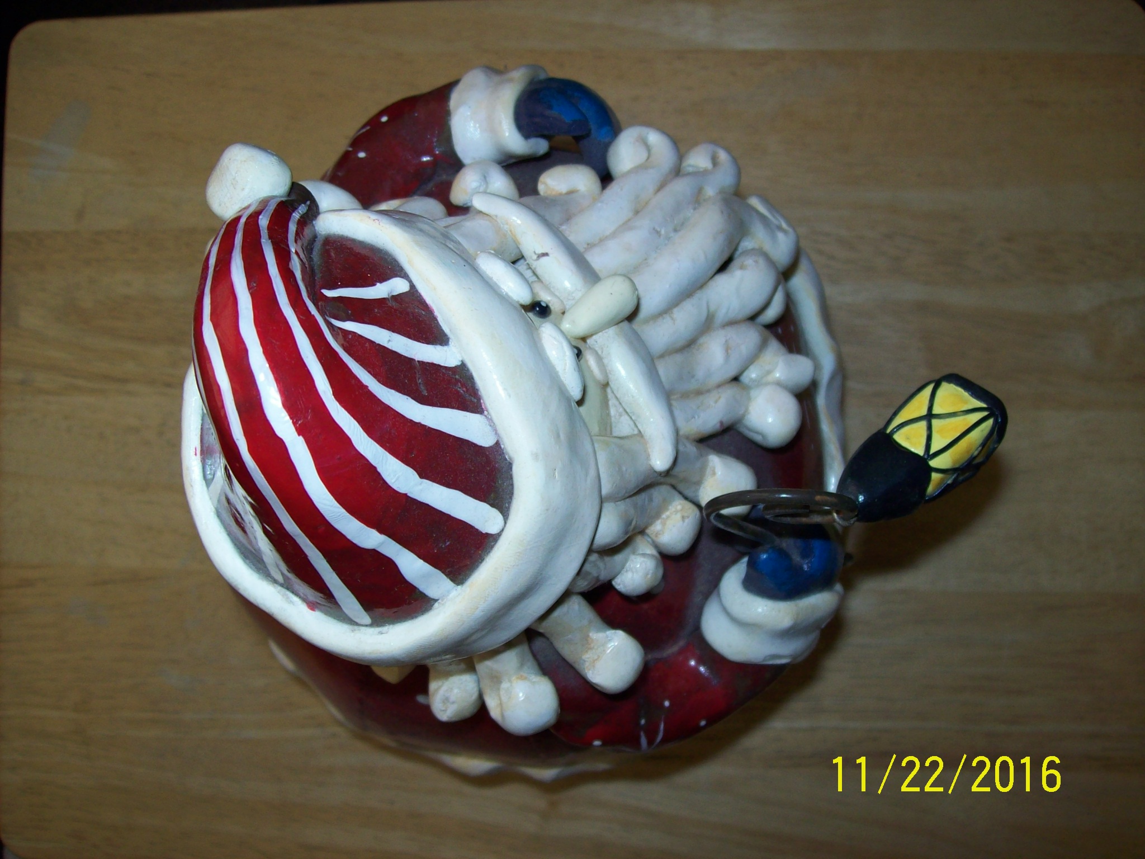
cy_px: 430
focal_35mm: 36
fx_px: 1191
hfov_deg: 51.4
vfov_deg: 39.7
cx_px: 572
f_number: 2.7
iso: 80
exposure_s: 1/64
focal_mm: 6
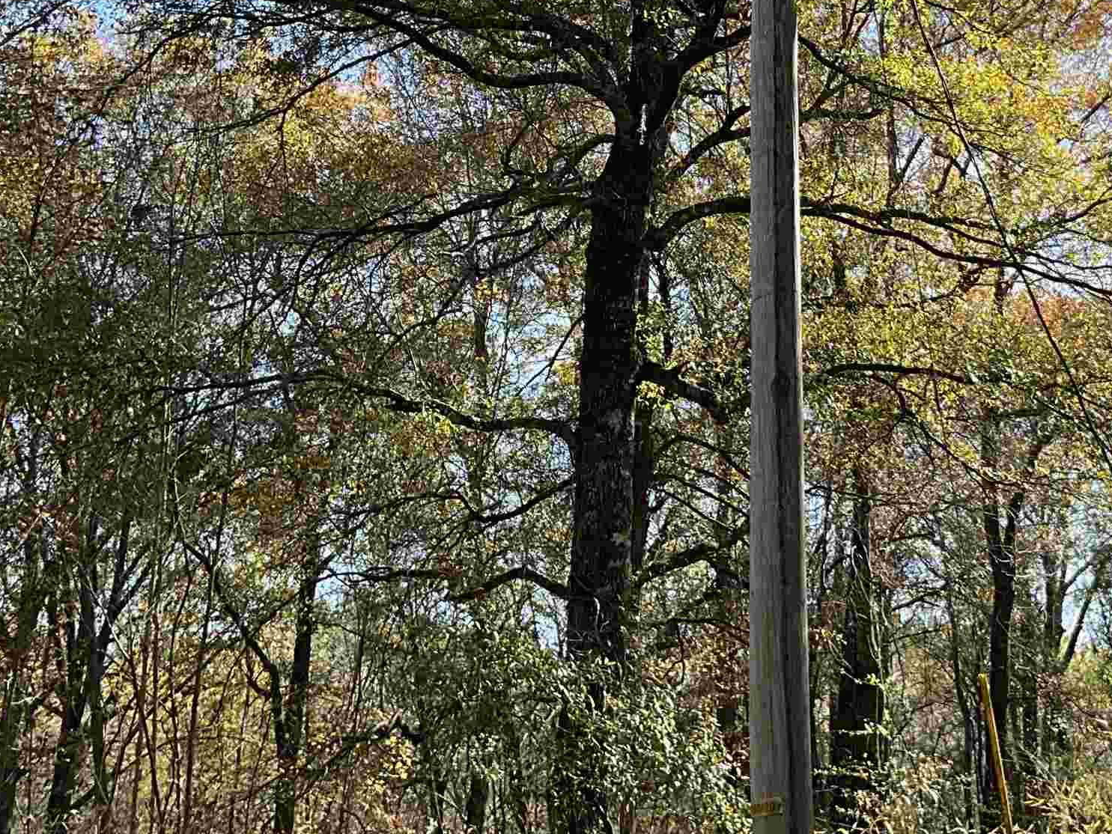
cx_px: 821
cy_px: 85
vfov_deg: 23.8
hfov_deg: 31.7
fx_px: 1928
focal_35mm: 60
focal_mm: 3
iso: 25
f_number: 1.8
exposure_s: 1/556
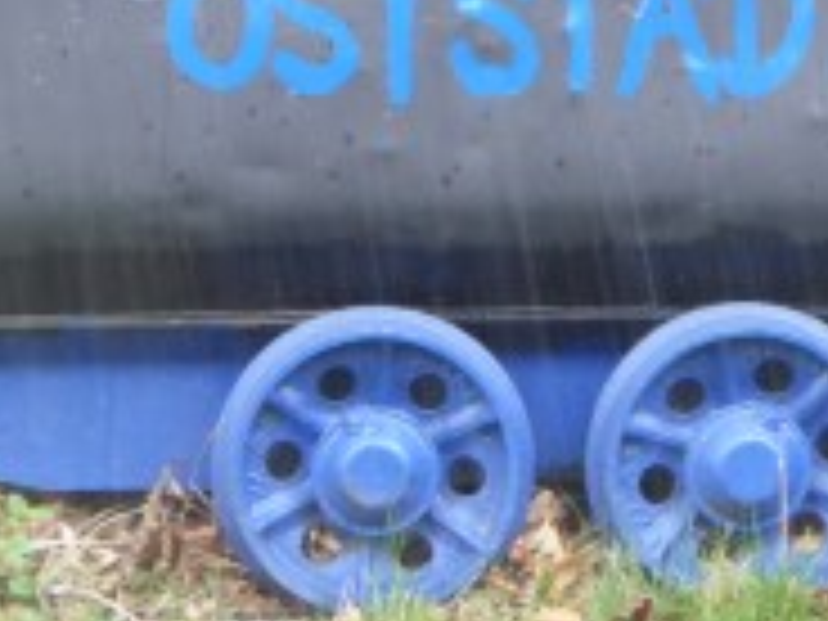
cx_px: 639
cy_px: 63
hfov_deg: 7.6
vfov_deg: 5.7
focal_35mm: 259
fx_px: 6195
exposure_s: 1/30
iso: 400
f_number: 5.1
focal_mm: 19
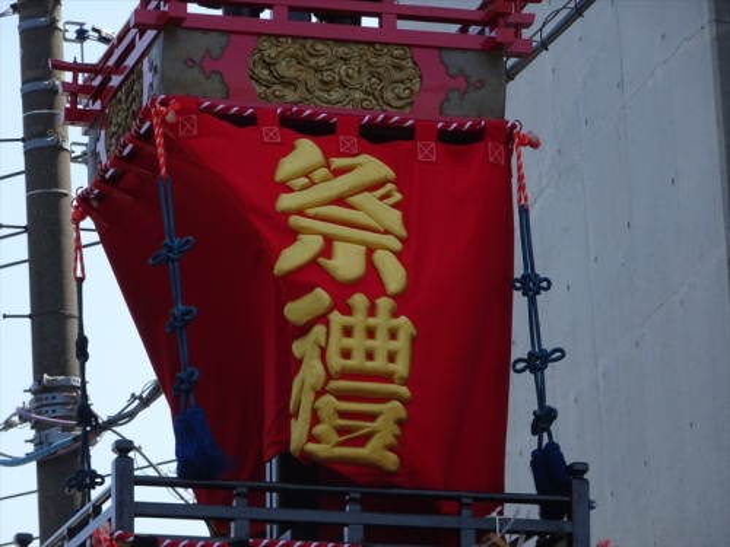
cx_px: 365
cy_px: 274
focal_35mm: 239
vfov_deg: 6.2
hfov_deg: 8.3
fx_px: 5040
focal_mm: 40.86
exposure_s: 1/250
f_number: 6.3
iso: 125
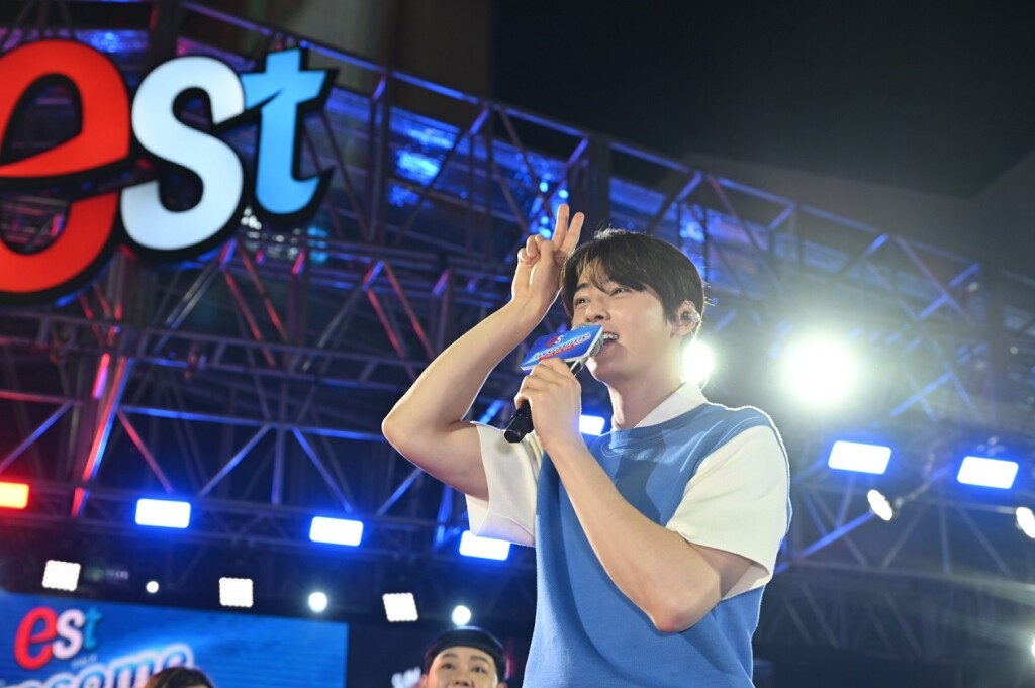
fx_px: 1867
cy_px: 344
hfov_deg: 31.0
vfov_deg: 20.9
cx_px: 518
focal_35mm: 65
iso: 500
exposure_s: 1/160
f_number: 5
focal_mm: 65
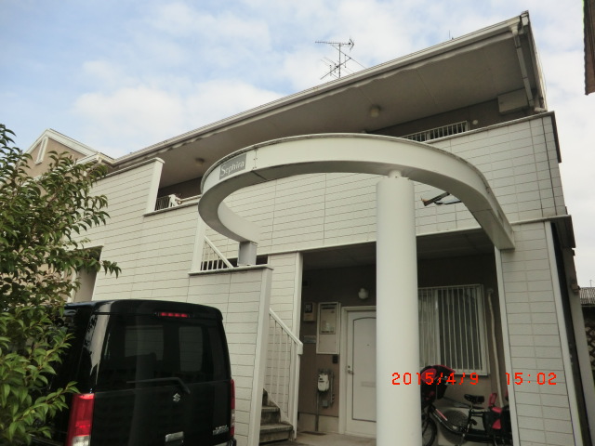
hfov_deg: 71.6
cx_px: 298
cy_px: 223
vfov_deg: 56.8
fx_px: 413
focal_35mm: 24
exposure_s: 1/200
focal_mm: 4.3
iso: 80
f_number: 7.5
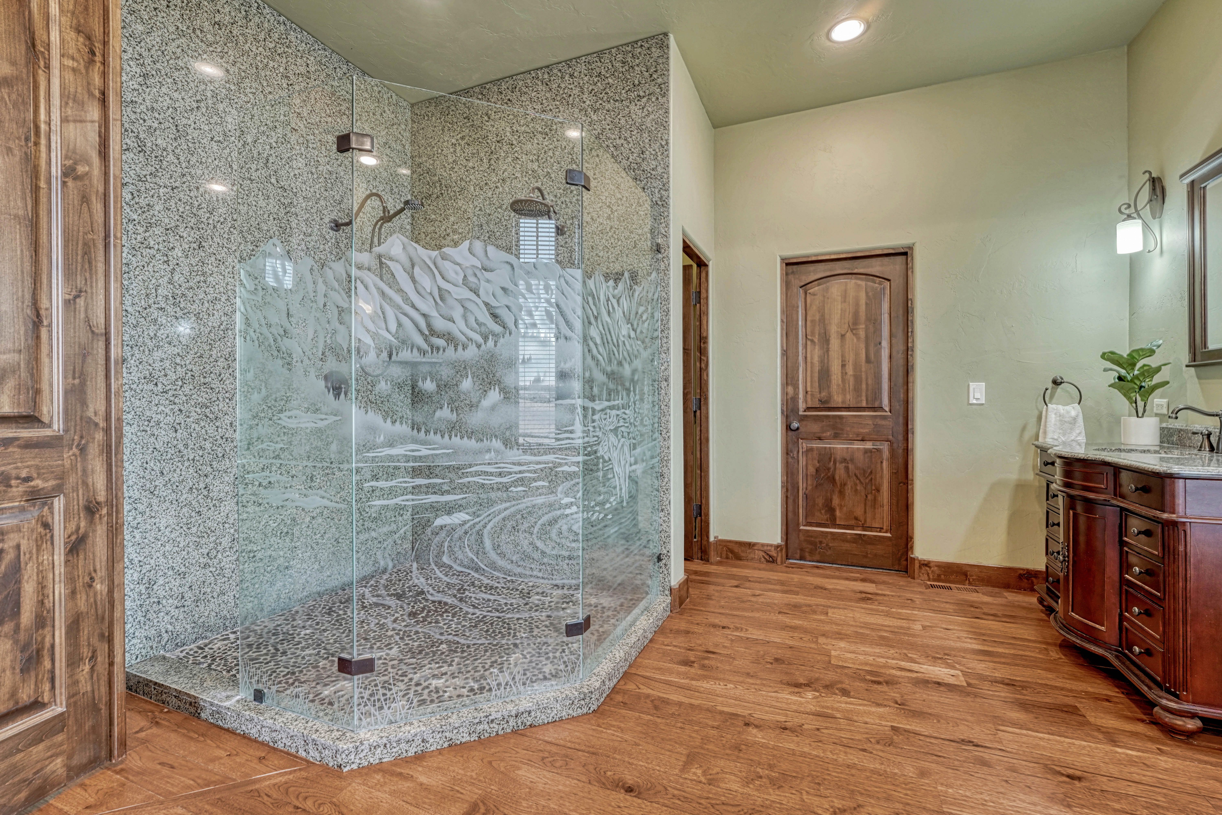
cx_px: 611
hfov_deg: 100.8
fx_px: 506
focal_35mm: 15
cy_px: 408
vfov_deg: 77.7
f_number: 8
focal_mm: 14.9
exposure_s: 1/2
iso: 400
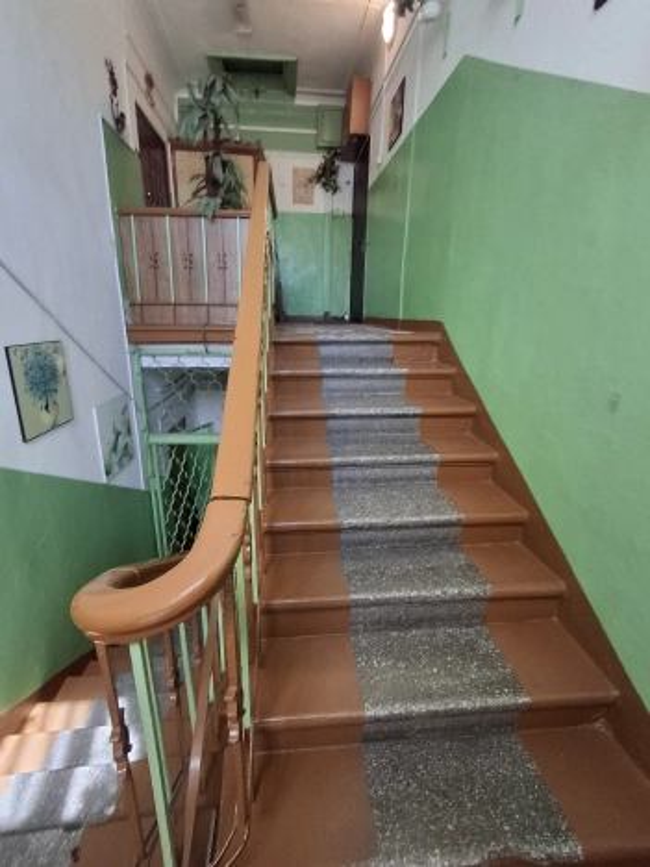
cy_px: 434
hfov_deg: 78.1
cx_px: 325
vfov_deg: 94.5
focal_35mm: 16
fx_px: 401
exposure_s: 1/40
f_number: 2.2
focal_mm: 1.64
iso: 125
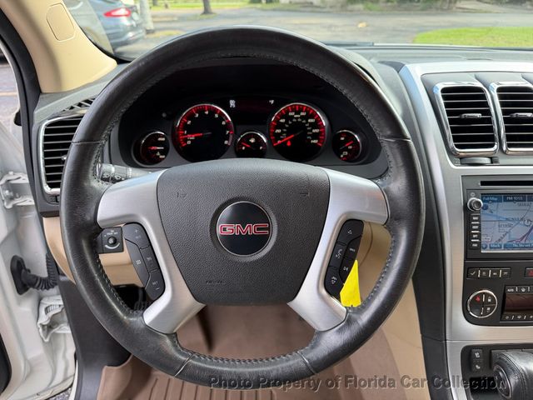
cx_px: 266
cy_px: 200
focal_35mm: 24
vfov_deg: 56.8
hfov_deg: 71.6
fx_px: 370
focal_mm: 6.76
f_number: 1.78
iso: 80
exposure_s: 1/180
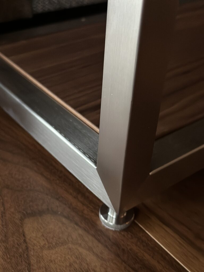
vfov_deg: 39.7
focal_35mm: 48
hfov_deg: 30.3
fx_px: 377
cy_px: 136
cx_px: 102
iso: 800
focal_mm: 6.86
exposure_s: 1/33
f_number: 1.78
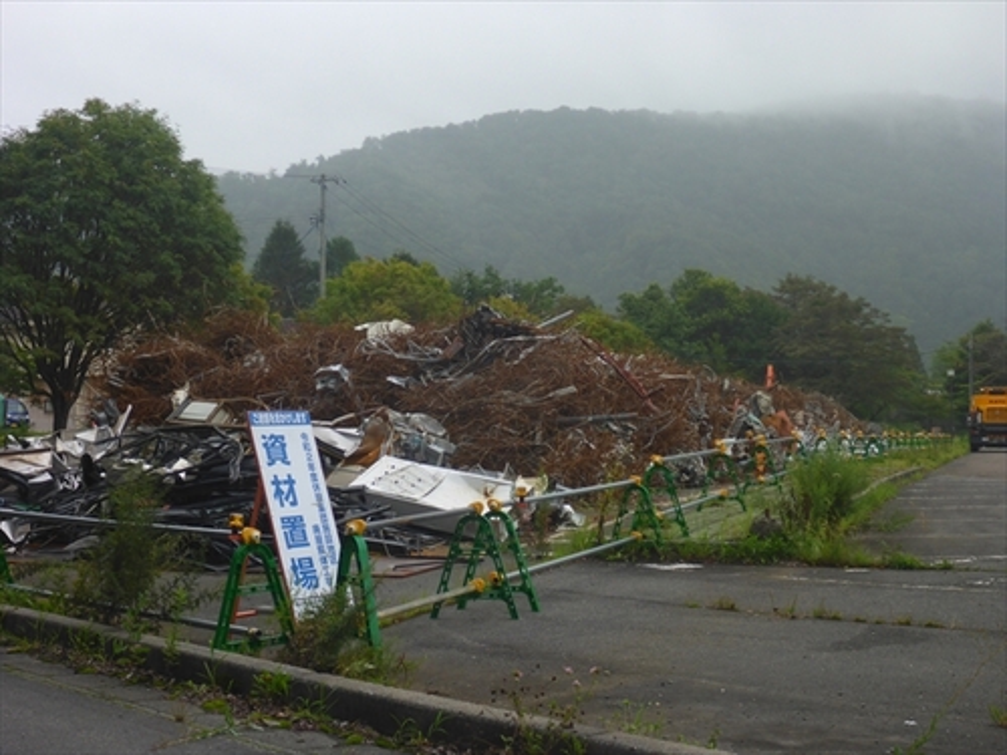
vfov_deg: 28.6
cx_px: 504
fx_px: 1484
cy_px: 378
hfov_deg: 37.5
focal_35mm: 51
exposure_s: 1/200
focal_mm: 9.1
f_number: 4.7
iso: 100
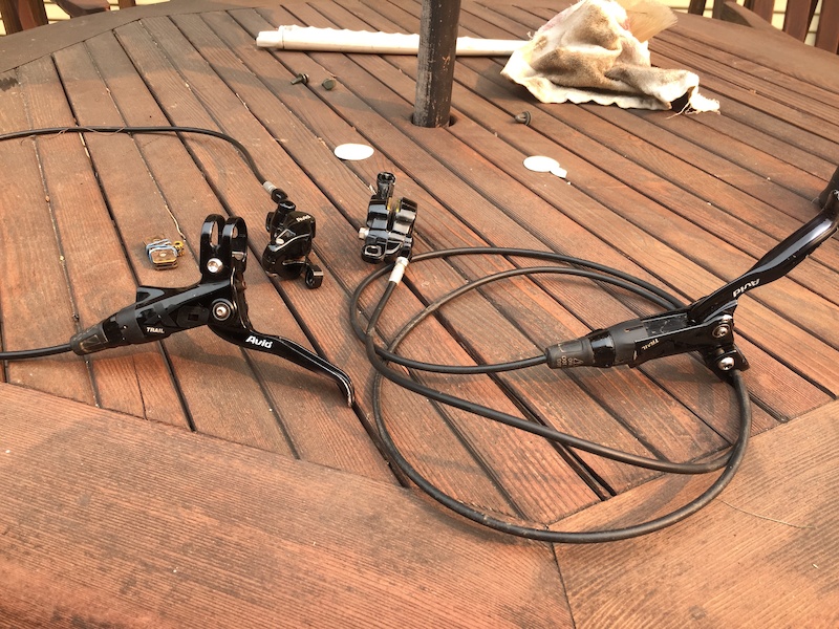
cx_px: 420
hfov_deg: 61.7
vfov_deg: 48.2
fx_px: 703
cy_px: 314
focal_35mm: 29
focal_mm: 4.15
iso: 32
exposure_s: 1/153
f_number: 2.2
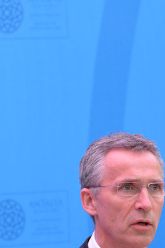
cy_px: 85
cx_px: 212
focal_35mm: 468
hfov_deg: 2.9
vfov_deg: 4.4
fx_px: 3223
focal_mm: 145
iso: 2000
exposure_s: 1/250
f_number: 4.5
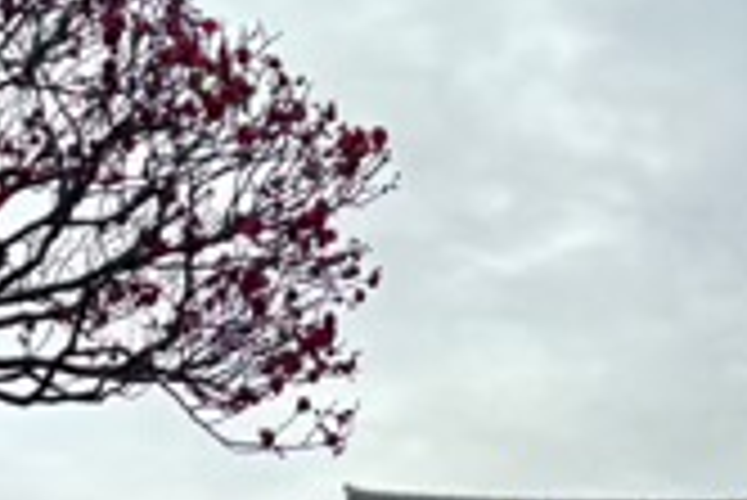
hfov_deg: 17.6
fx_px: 2368
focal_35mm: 114
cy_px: 1052
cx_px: 698
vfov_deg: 10.8
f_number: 1.6
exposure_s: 1/525
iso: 50
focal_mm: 5.96
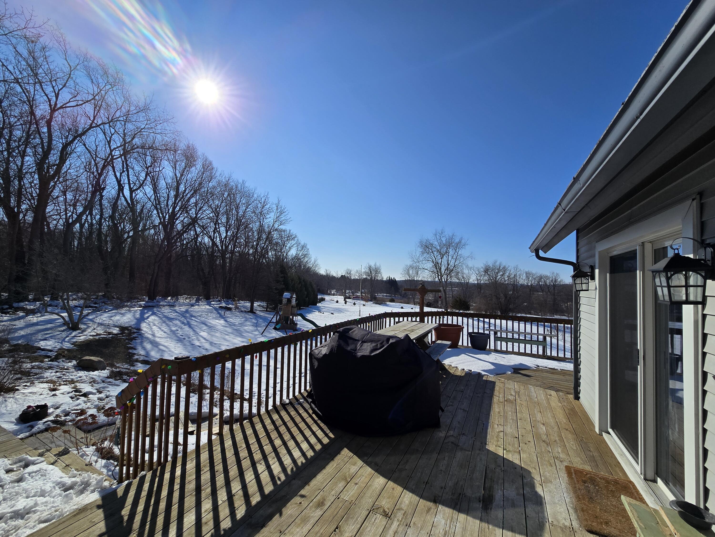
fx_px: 269
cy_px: 268
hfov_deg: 106.2
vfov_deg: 89.9
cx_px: 358
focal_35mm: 13
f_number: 2.2
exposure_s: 1/5200
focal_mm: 2.2
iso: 50
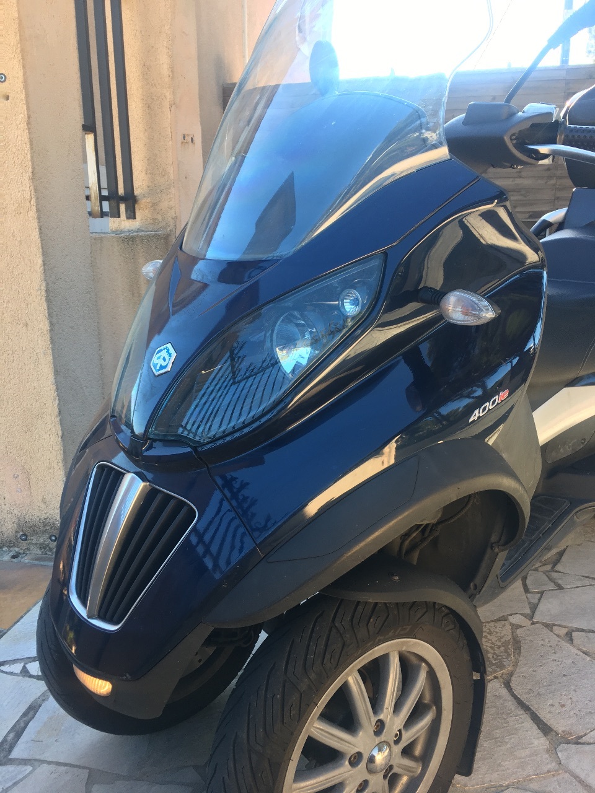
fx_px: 665
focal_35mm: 29
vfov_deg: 61.7
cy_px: 396
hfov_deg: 48.2
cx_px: 298
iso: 25
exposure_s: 1/100
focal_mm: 4.15
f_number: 2.2
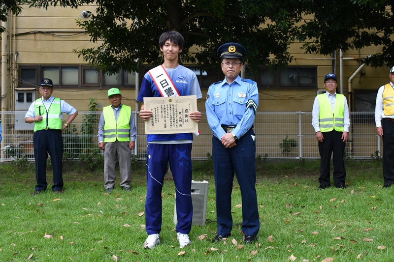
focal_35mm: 34
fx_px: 372
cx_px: 197
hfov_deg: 55.8
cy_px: 131
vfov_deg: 38.9
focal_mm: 23
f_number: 4.5
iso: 400
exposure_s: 1/1250
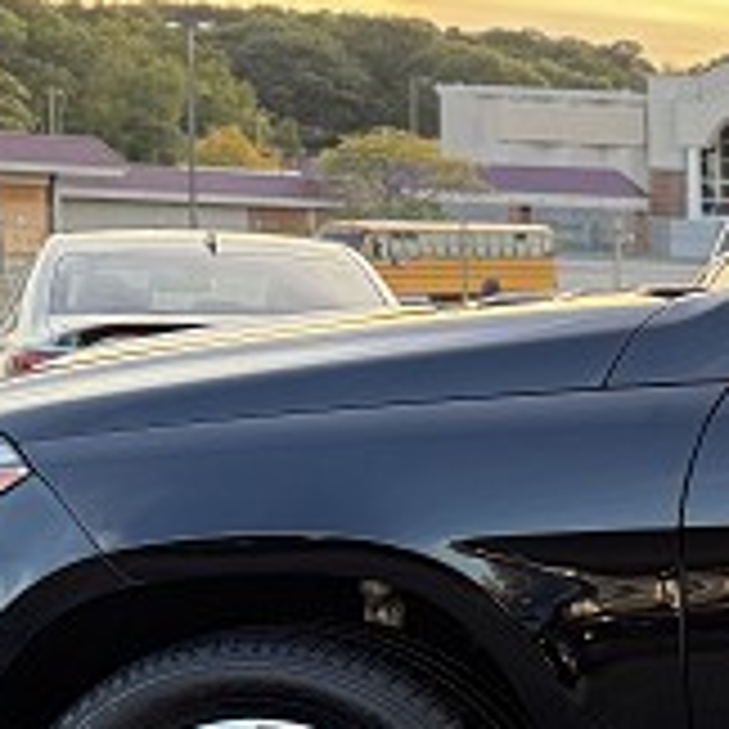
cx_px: 1516
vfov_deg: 16.5
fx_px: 2502
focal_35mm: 105
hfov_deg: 13.8
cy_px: 585
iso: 200
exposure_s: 1/220
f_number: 1.78
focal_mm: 6.76
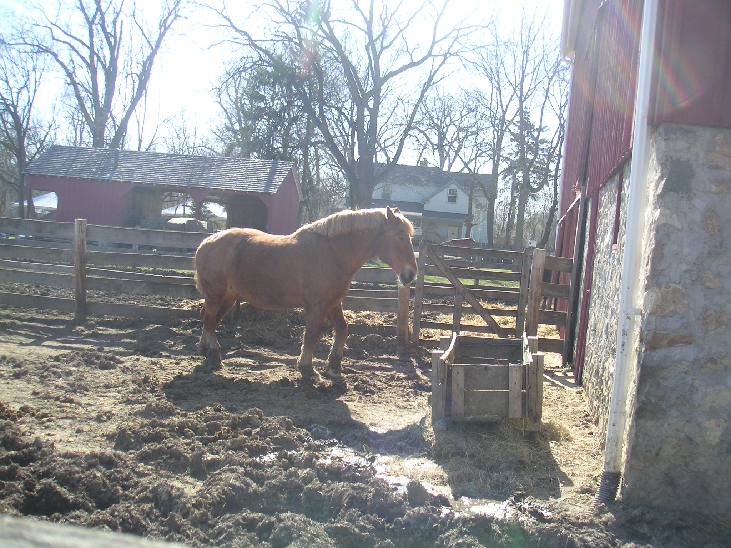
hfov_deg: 49.0
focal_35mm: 38
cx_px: 366
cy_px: 274
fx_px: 802
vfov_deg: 37.7
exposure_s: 1/250
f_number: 2.8
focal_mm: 6
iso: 50
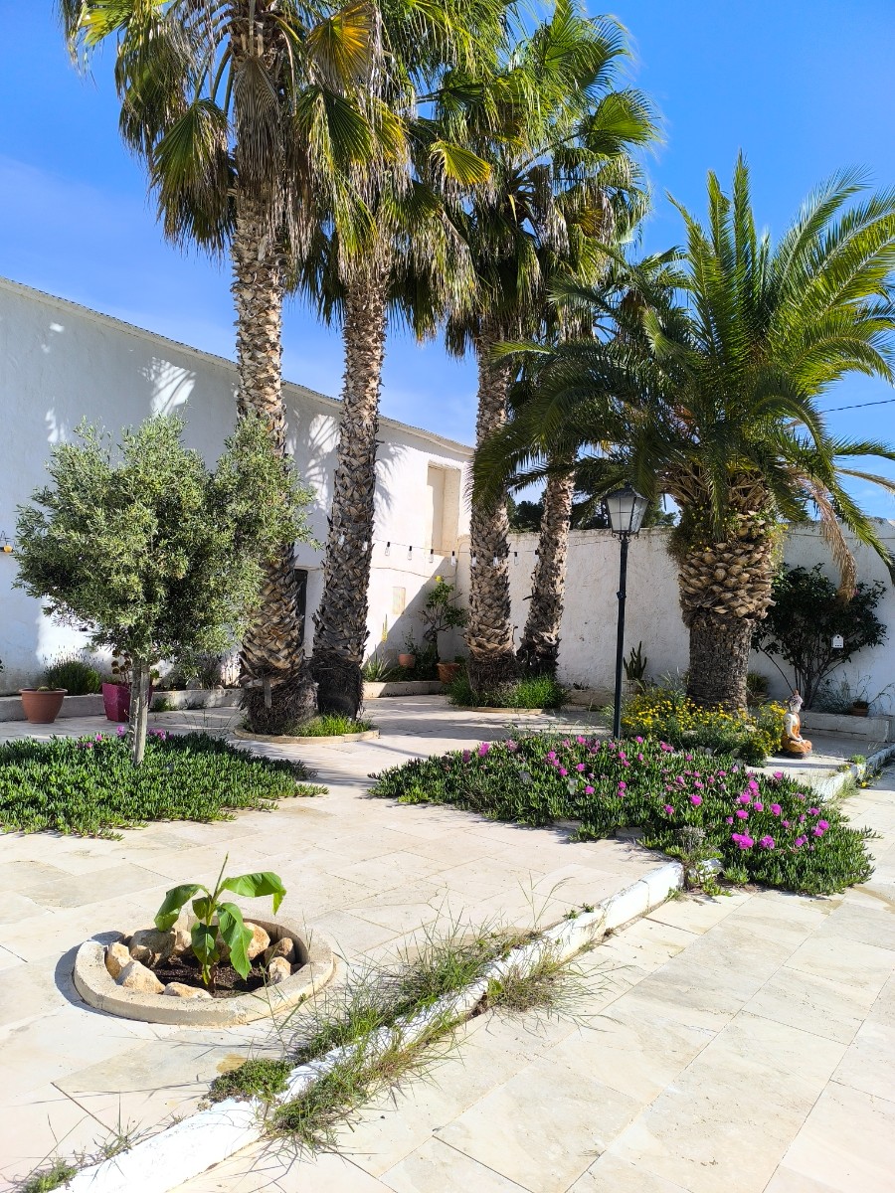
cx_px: 448
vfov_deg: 73.9
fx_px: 793
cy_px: 596
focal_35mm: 23
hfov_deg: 58.9
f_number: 1.65
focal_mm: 6.14
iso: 50
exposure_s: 1/1142
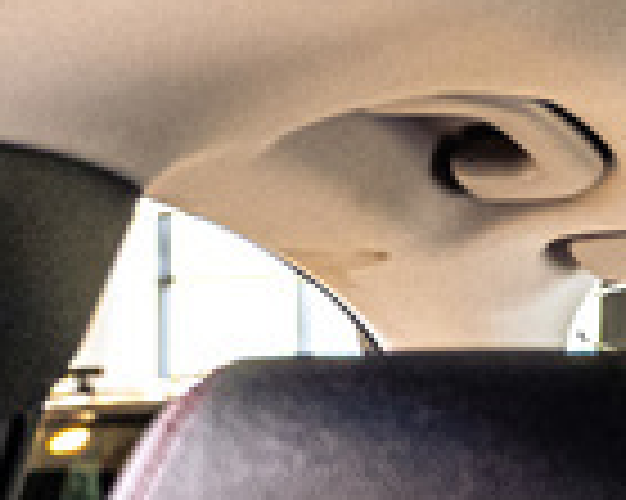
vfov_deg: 7.5
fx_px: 3786
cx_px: 1524
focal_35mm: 204
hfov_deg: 8.6
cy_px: 392
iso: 1600
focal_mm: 29.5
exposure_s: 1/160
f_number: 4
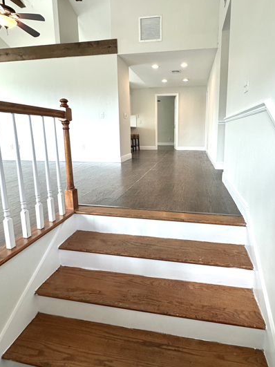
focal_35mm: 19
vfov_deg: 84.4
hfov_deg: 68.2
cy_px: 163
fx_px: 201
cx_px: 160
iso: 200
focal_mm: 2.22
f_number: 2.2
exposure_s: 1/120
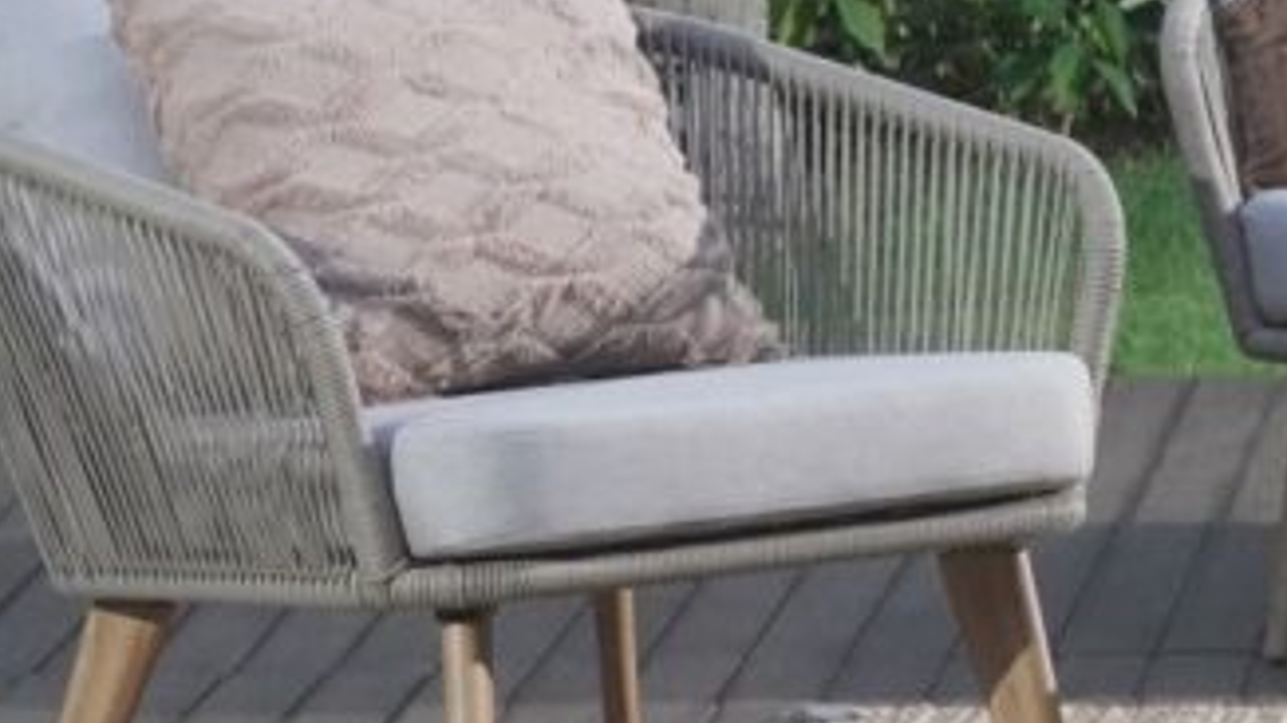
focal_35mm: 332
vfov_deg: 3.6
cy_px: -79
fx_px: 11324
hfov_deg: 6.4
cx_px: 2116
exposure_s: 1/50
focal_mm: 86
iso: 8000
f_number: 10
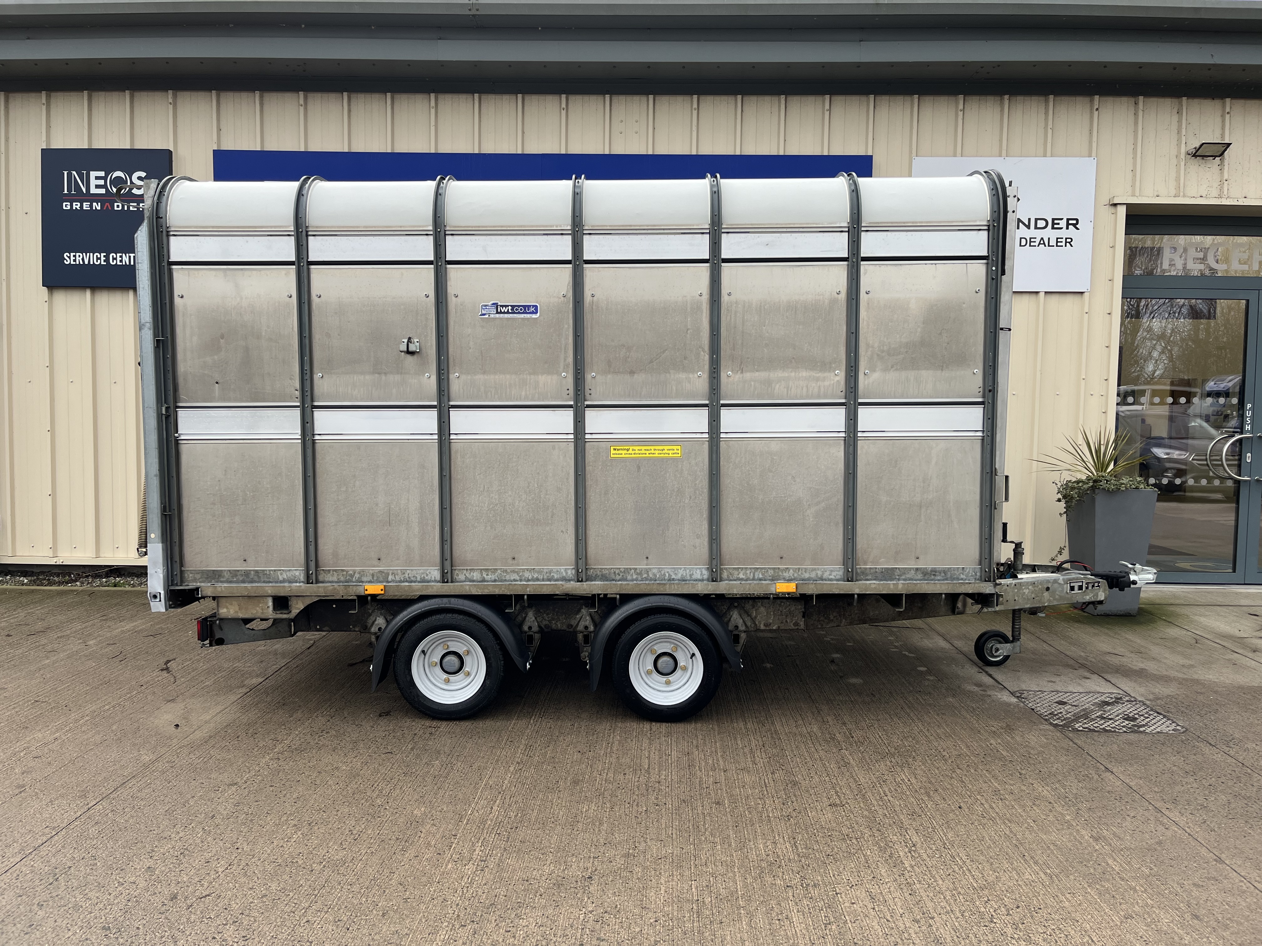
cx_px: 631
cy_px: 473
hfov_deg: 67.3
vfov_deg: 53.1
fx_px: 948
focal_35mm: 26
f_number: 1.6
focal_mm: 5.1
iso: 40
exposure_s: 1/245
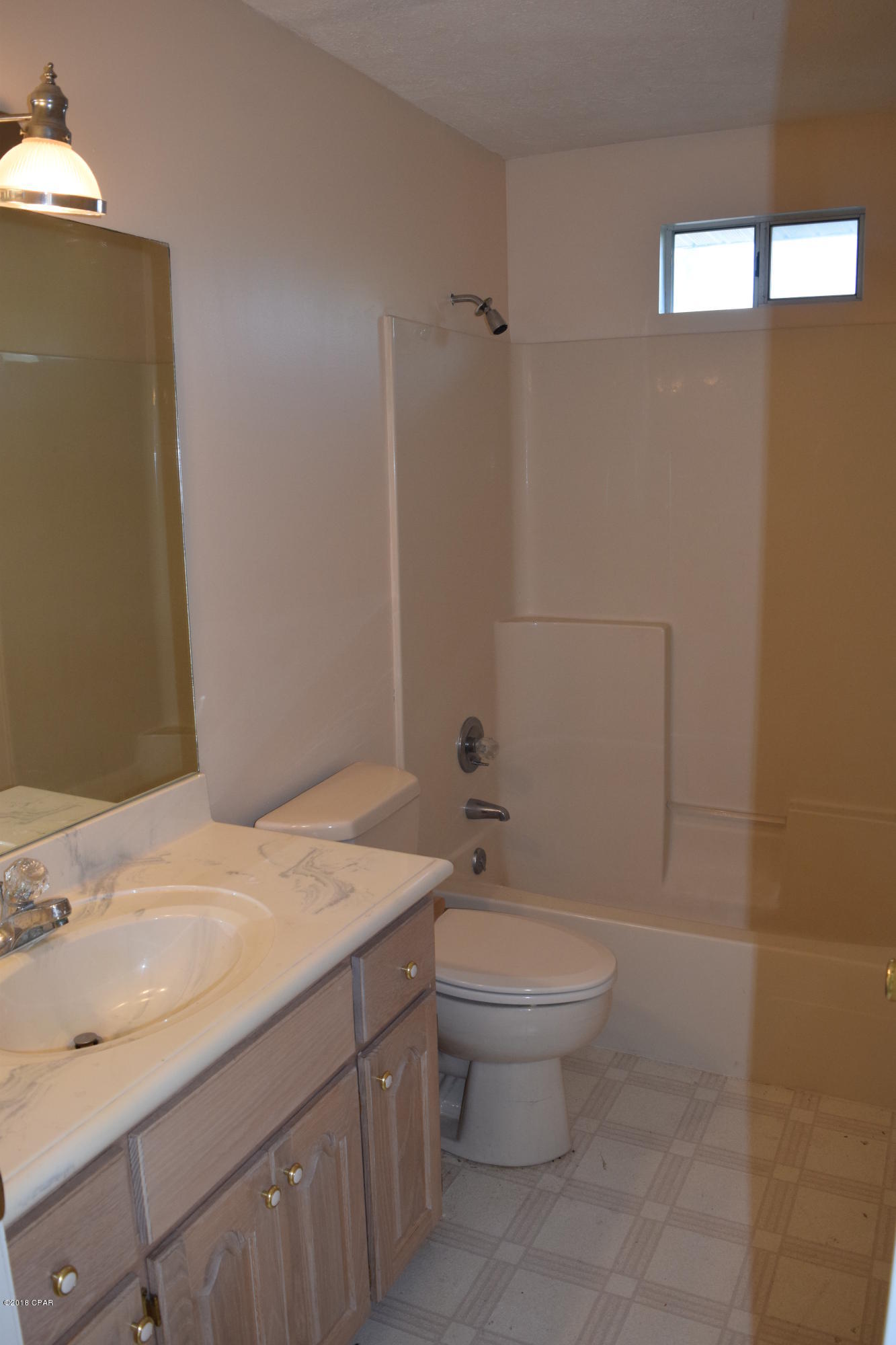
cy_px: 672
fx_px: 1008
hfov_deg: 47.9
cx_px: 448
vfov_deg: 67.4
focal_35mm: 27
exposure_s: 1/125
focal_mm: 18
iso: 720
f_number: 5.6
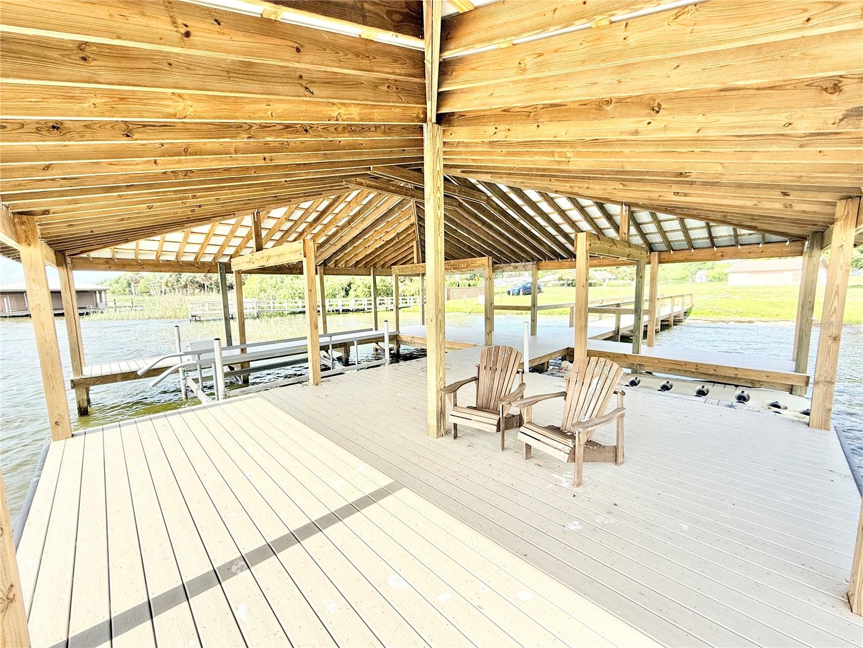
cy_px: 324
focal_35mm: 14
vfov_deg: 85.7
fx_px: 349
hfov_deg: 102.1
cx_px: 432
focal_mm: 2.22
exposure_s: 1/686
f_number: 2.2
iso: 50
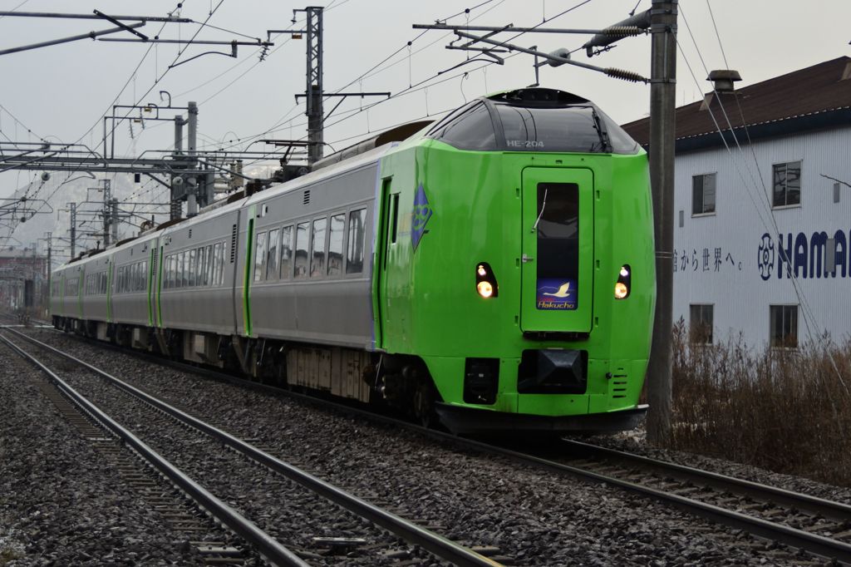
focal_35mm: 117
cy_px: 284
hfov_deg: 17.5
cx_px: 426
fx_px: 2765
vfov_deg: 11.7
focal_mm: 78
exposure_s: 1/320
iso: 400
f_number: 5
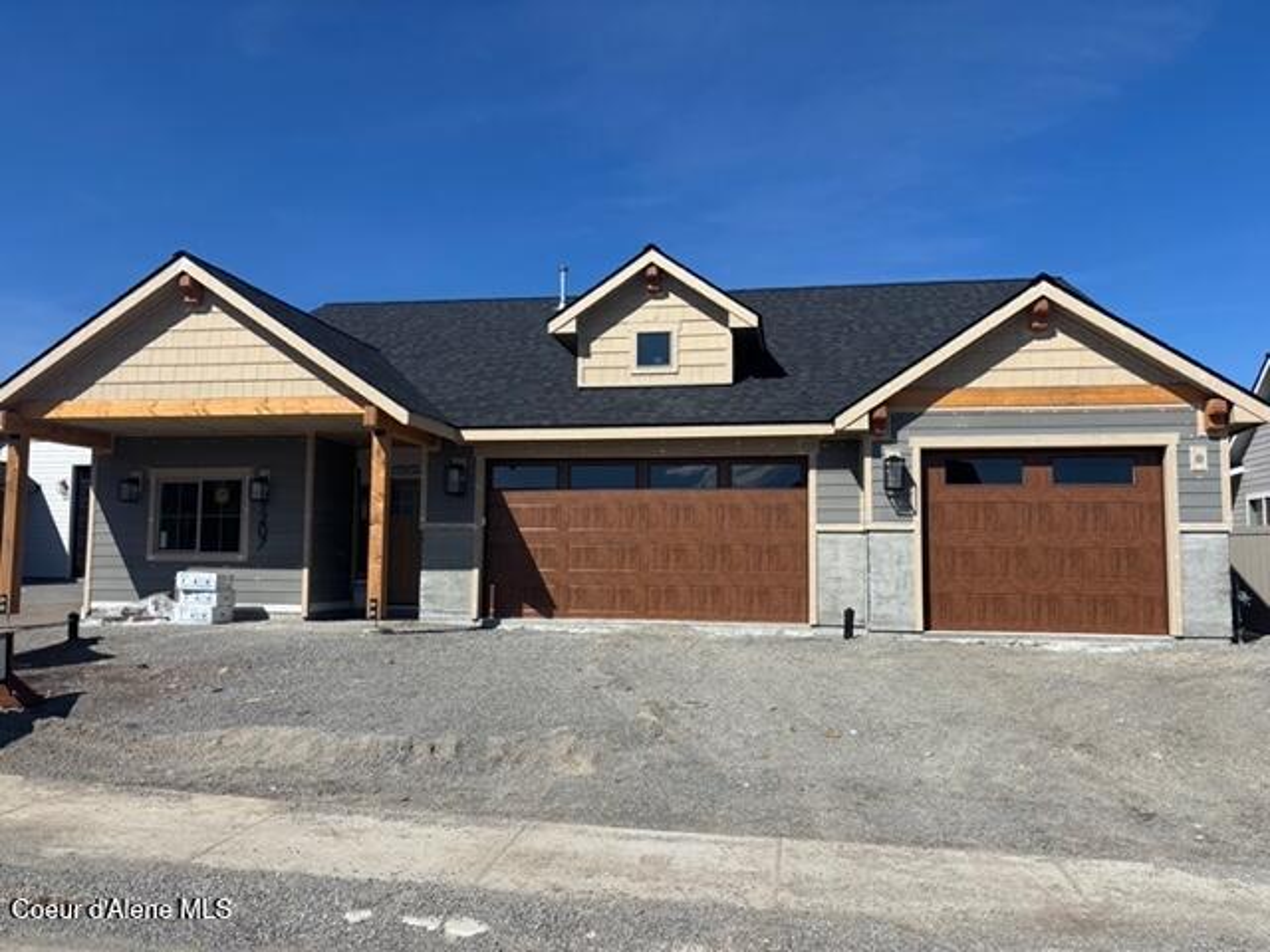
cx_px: 635
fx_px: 954
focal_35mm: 26
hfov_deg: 67.3
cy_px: 476
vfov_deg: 53.1
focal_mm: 5.96
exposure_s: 1/4630
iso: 50
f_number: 1.6
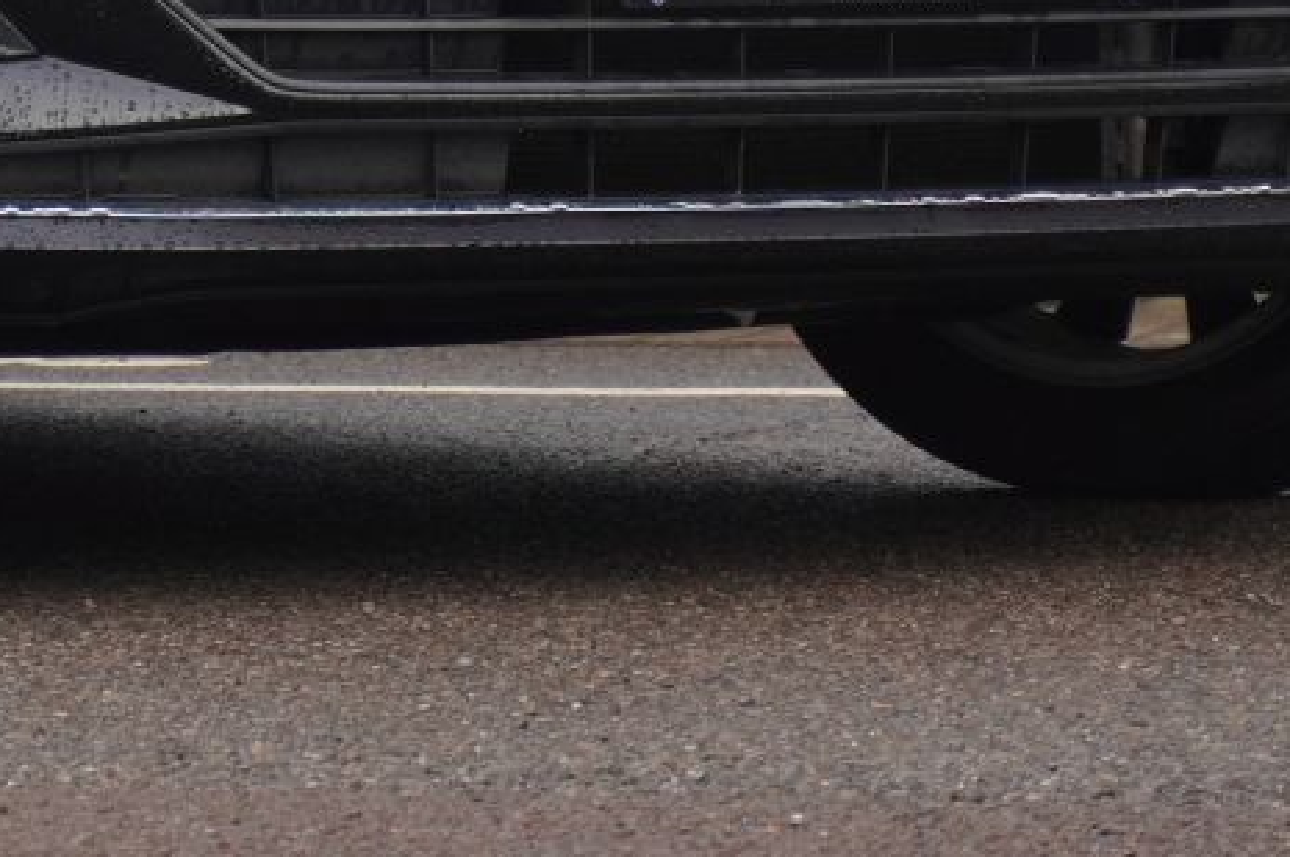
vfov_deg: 5.3
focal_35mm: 258
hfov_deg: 7.9
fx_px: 9235
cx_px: -147
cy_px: -577
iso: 400
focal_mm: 50
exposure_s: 1/200
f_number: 5.6
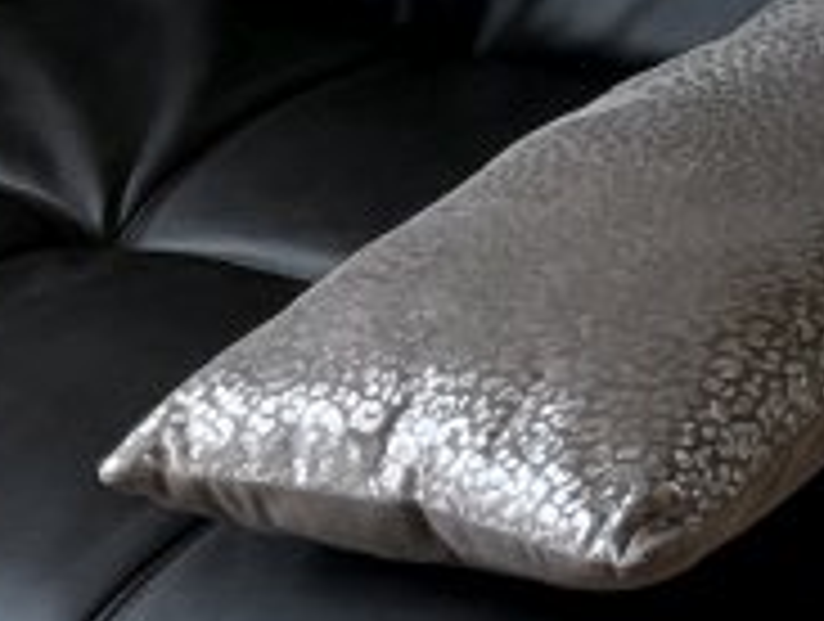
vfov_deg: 7.1
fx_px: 4508
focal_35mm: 189
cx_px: 1997
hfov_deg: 9.3
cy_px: -1220
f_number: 1.6
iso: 100
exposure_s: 1/121
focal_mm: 5.1
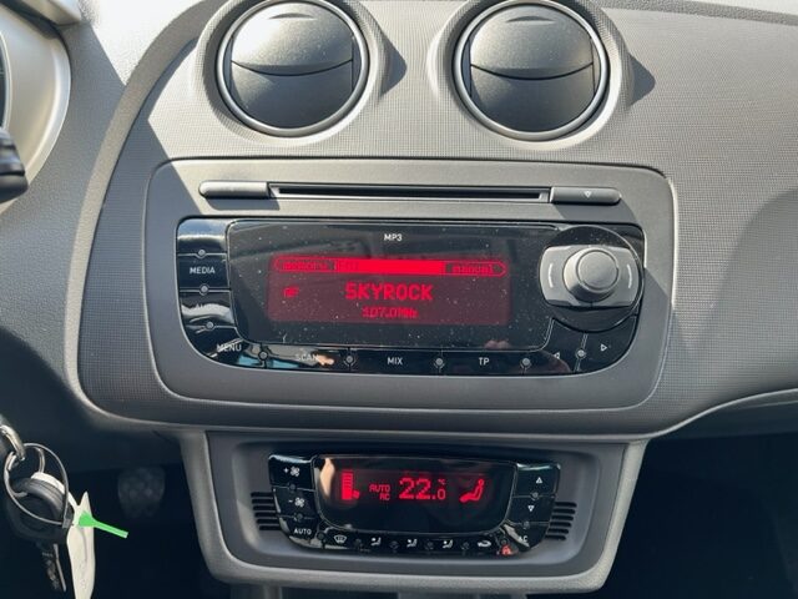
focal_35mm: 26
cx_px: 399
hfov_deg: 67.3
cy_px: 300
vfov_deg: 53.1
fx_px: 599
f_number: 1.5
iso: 32
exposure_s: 1/151
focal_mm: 5.7
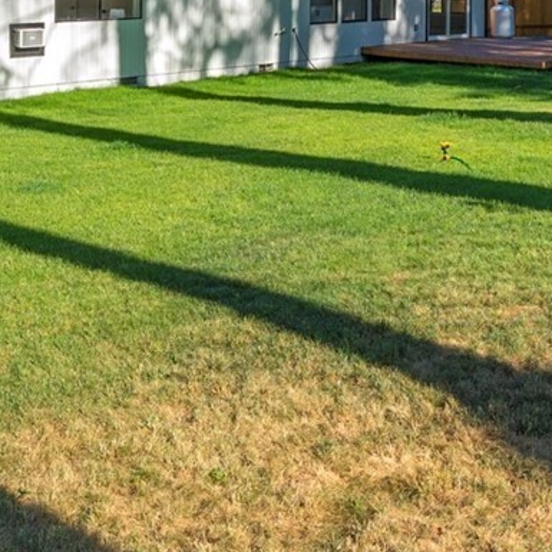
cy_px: -36
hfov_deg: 31.5
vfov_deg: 29.4
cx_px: 424
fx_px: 956
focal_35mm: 53
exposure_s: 1/90
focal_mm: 15
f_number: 8
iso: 100
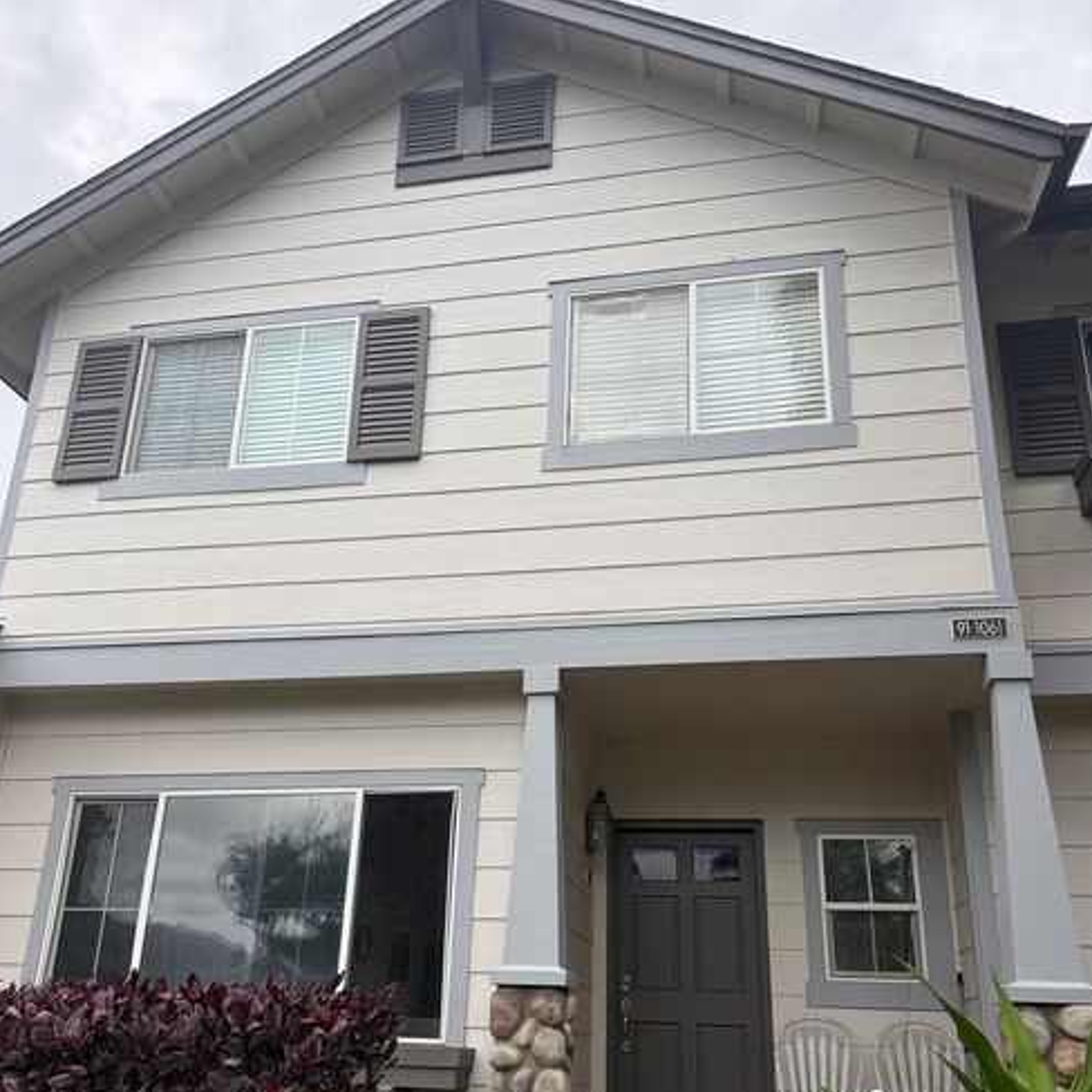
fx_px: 1035
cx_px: 539
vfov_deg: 55.1
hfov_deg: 55.6
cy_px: 672
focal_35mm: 29
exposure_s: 1/1091
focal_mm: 6.76
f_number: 1.78
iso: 100
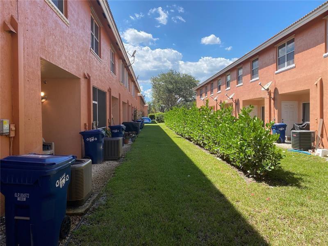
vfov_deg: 53.1
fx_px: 246
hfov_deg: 67.3
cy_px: 123
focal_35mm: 26
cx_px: 164
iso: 32
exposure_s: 1/1543
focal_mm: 4.25
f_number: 1.8
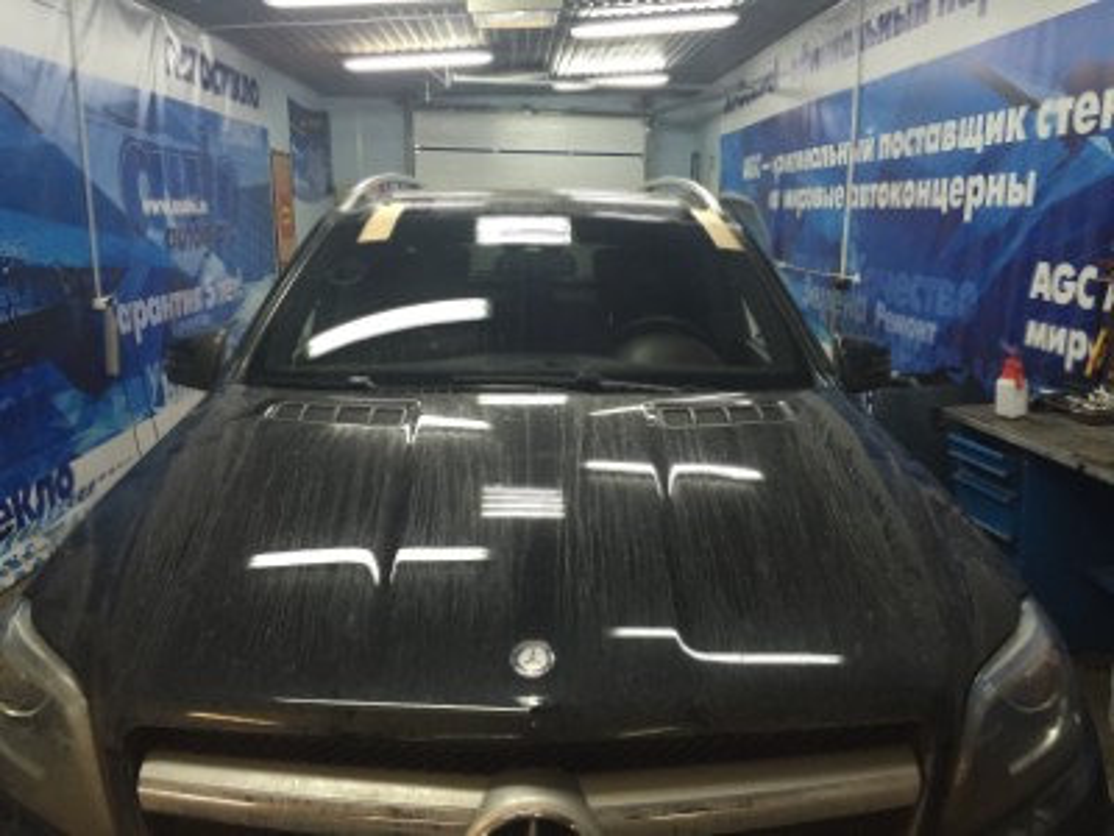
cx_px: 557
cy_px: 418
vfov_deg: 48.2
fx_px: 933
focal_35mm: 29
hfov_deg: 61.7
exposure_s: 1/33
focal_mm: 4.15
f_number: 2.2
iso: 125
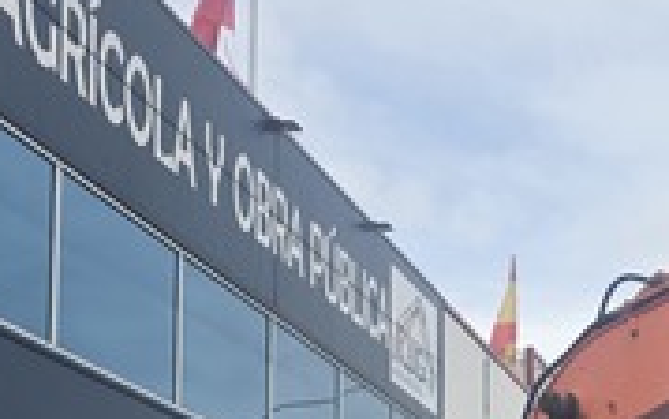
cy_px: 636
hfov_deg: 24.9
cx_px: 798
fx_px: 1368
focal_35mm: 75
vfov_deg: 15.9
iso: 80
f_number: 1.7
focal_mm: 6.3
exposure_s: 1/3075
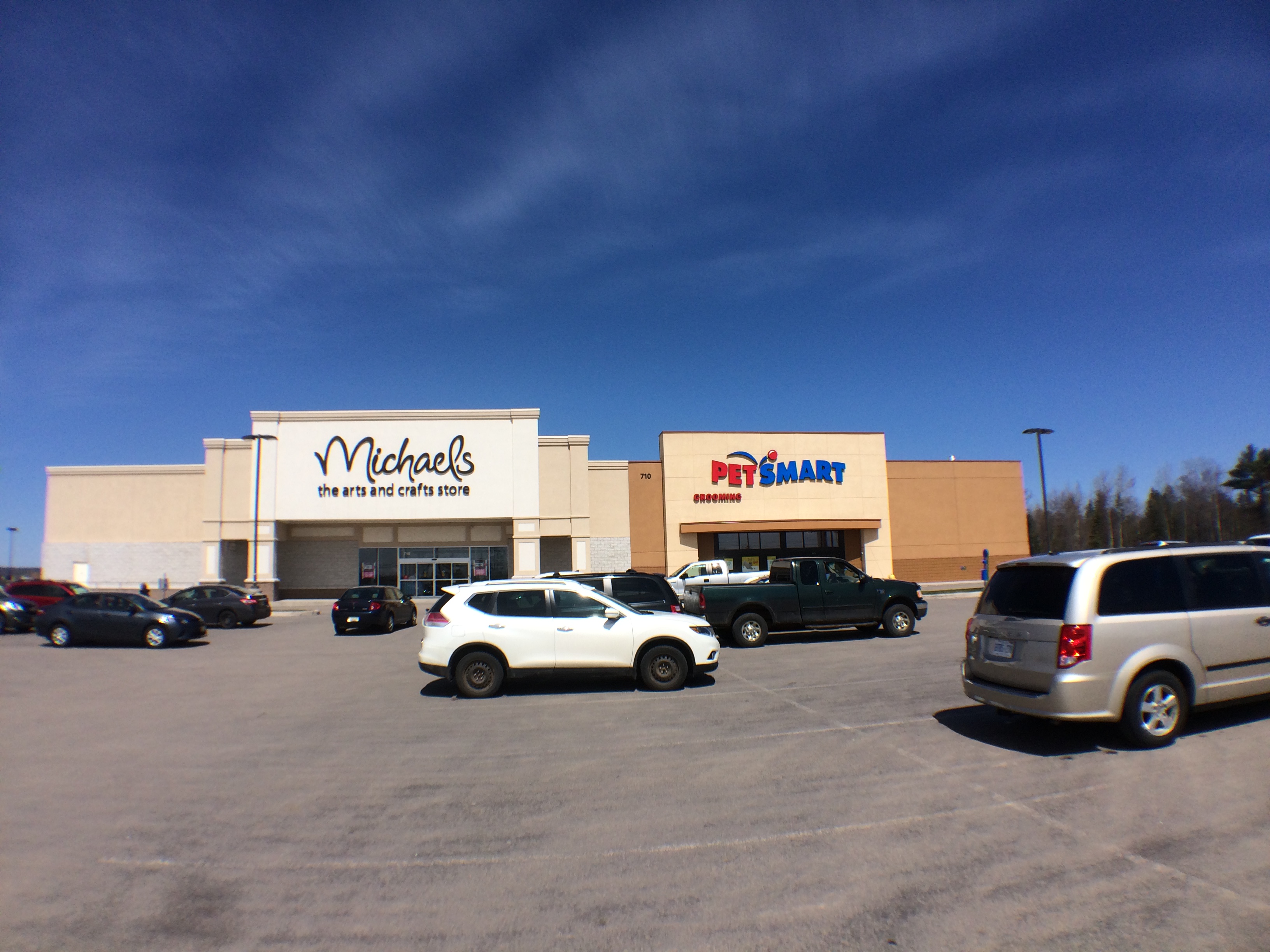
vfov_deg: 48.2
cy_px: 476
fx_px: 1064
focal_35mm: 29
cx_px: 635
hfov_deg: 61.7
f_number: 2.2
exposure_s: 1/4115
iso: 32
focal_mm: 4.15
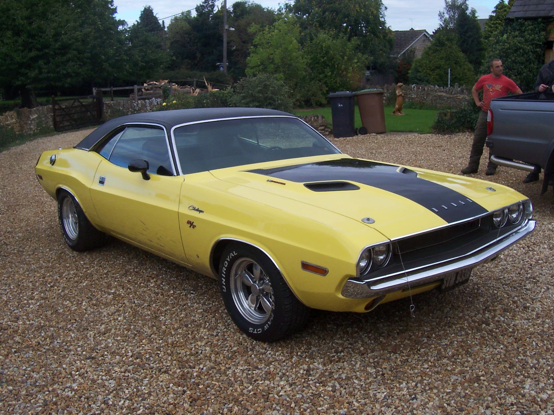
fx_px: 592
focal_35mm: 37
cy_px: 208
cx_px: 277
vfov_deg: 38.7
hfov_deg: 50.1
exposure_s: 1/350
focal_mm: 5.6
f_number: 5.6
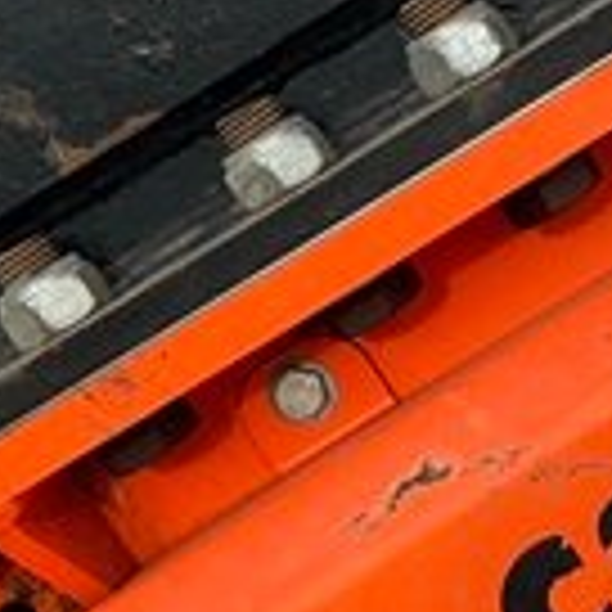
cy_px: 308
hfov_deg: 14.3
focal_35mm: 117
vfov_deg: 14.9
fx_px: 2340
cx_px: 788
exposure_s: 1/1385
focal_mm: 6.76
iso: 80
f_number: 1.78
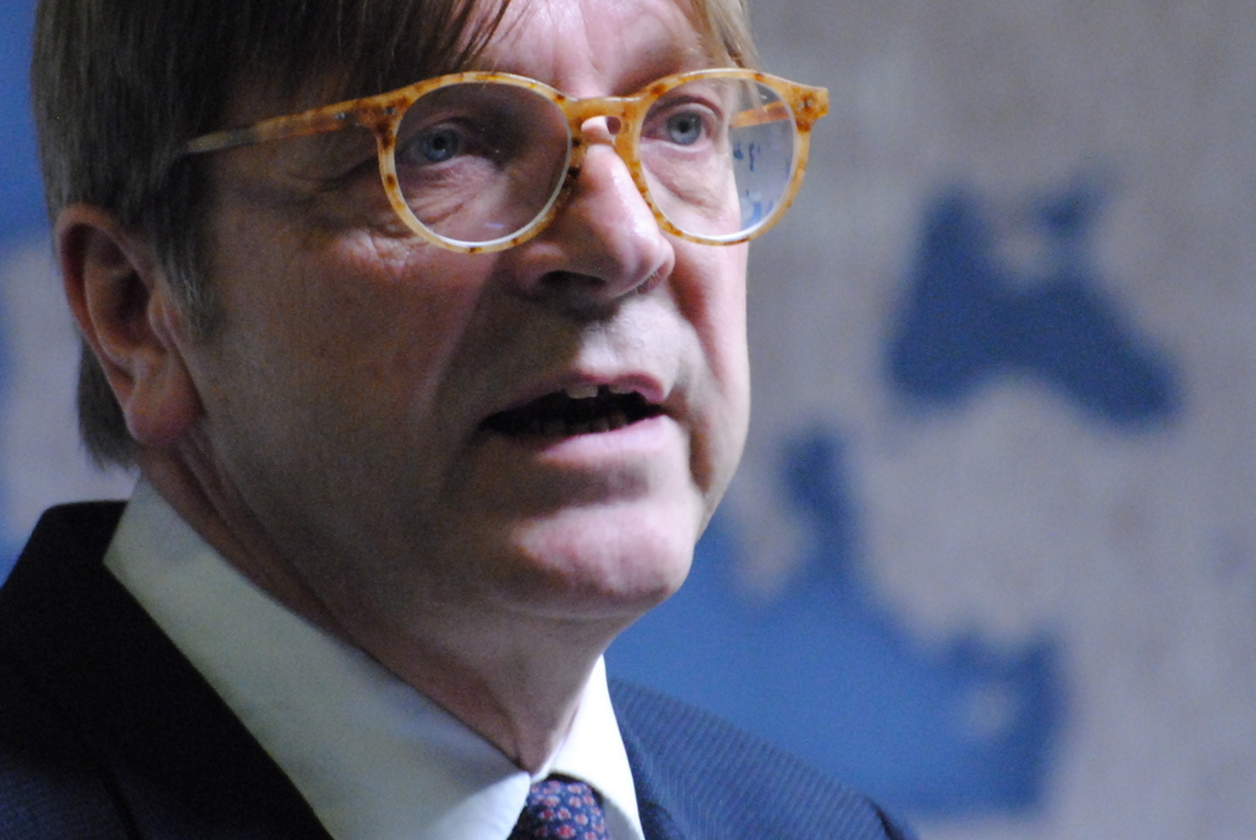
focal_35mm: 663
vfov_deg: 2.1
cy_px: 253
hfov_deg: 3.1
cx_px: 551
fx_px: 23151
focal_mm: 280
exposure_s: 1/80
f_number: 5.6
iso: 1600
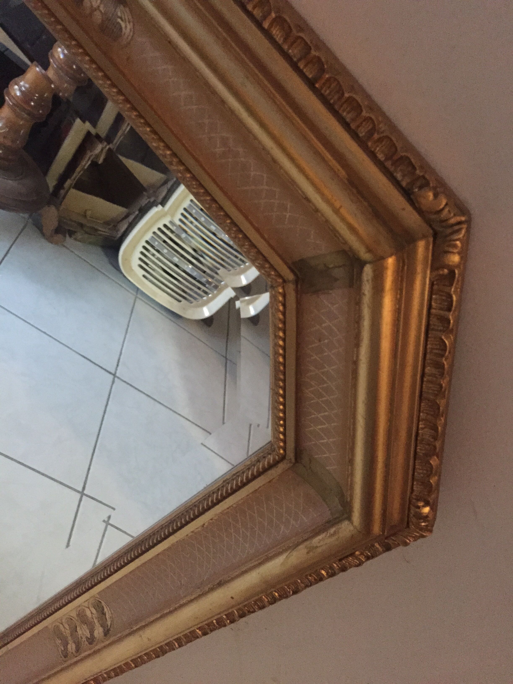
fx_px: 573
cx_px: 256
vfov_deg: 61.7
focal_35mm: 29
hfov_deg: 48.2
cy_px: 342
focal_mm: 4.15
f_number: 2.2
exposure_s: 1/15
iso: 400
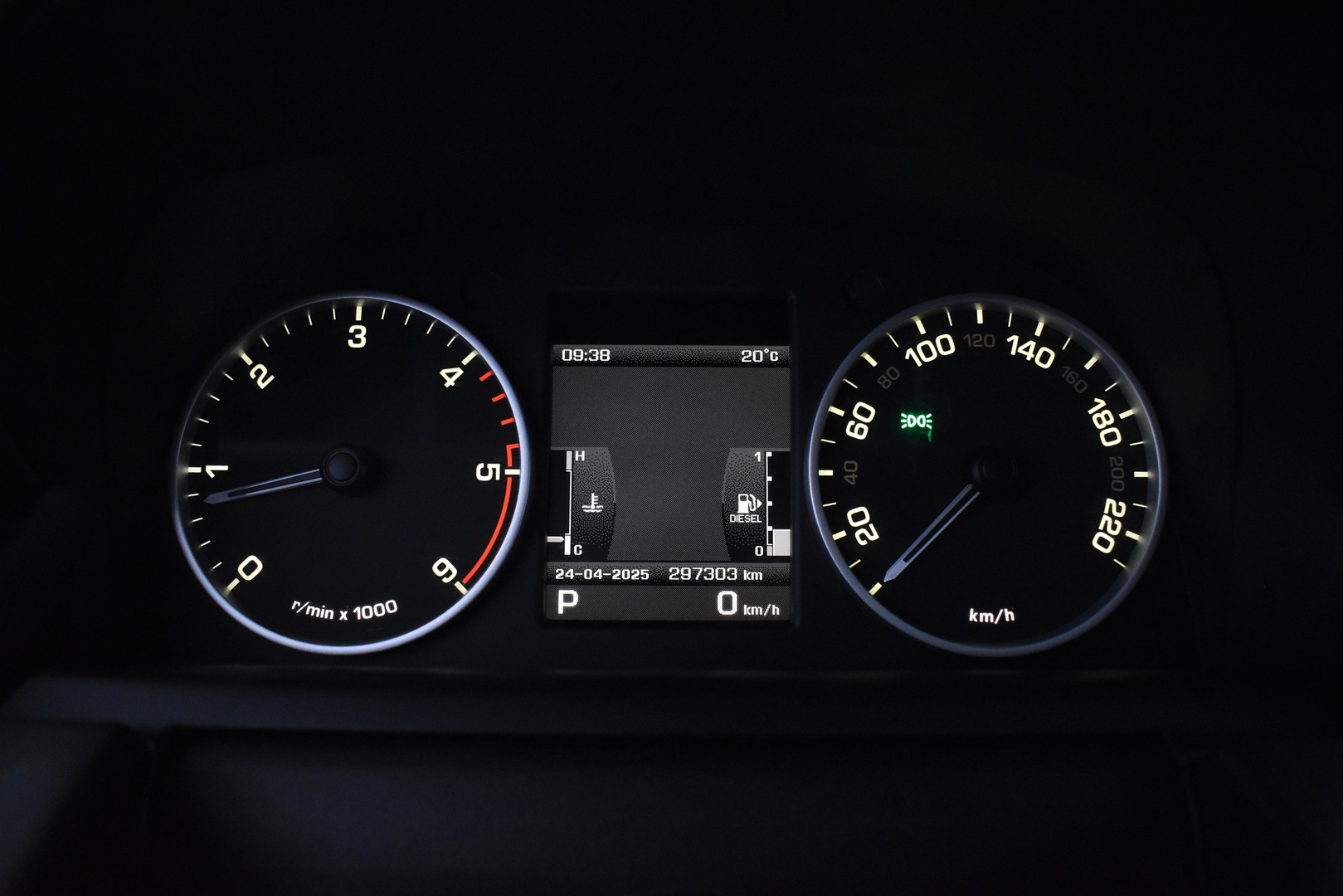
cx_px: 672
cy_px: 448
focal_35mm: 27
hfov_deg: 67.4
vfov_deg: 47.9
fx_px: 1007
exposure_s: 1/60
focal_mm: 18
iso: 3200
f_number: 4
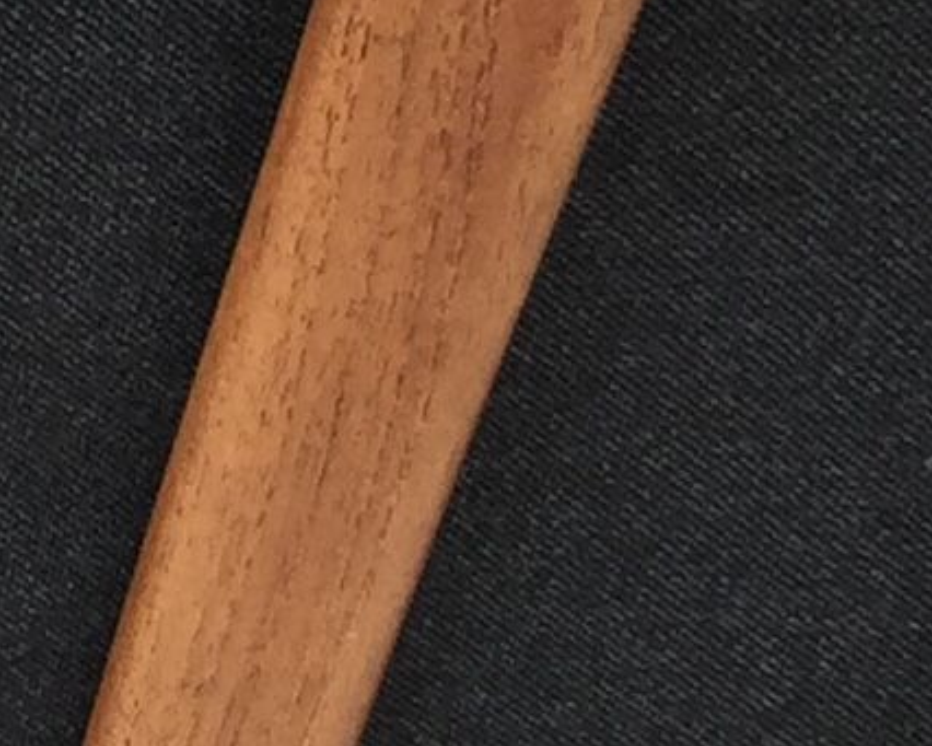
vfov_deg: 7.1
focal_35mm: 217
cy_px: 293
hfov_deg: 8.5
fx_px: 5987
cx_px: -917
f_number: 2.2
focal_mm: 4.15
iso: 32
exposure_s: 1/50
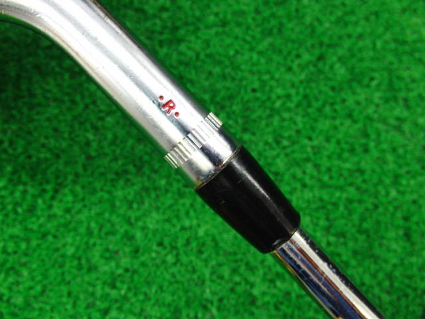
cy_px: 160
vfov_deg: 38.7
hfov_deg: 50.1
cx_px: 212
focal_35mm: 37
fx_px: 454
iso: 400
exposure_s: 1/40
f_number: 3.6
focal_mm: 6.42
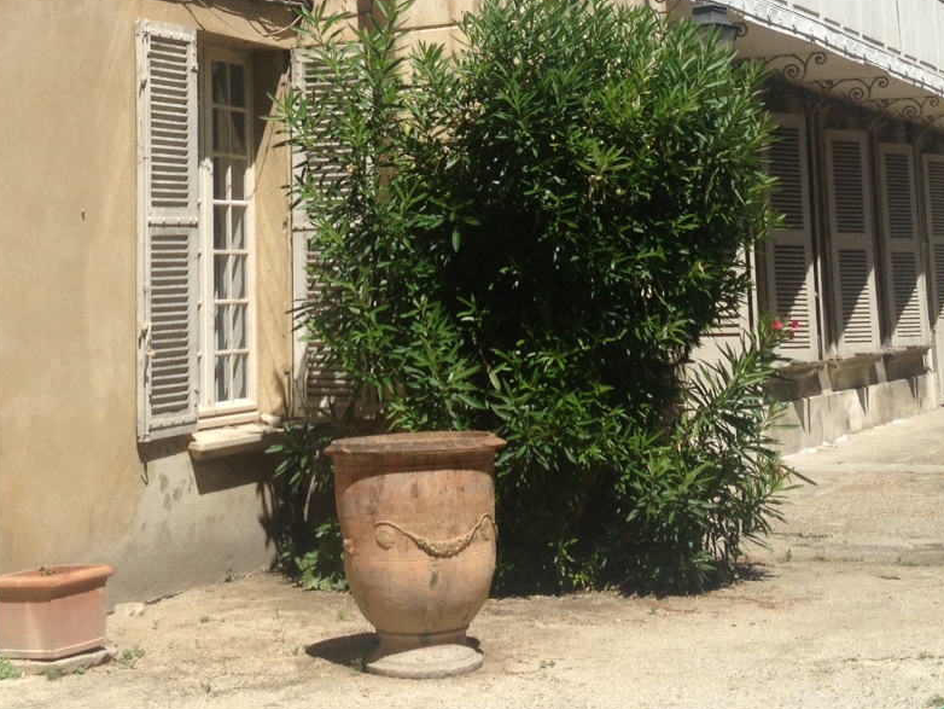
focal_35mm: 73
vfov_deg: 19.6
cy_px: -4
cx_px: 379
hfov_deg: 26.6
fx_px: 1991
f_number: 2.4
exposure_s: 1/2208
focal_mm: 4.28
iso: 50
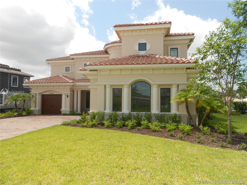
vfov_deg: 53.1
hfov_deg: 67.3
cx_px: 124
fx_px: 186
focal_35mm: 26
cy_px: 92
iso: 80
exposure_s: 1/800
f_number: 3.2
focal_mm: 4.6
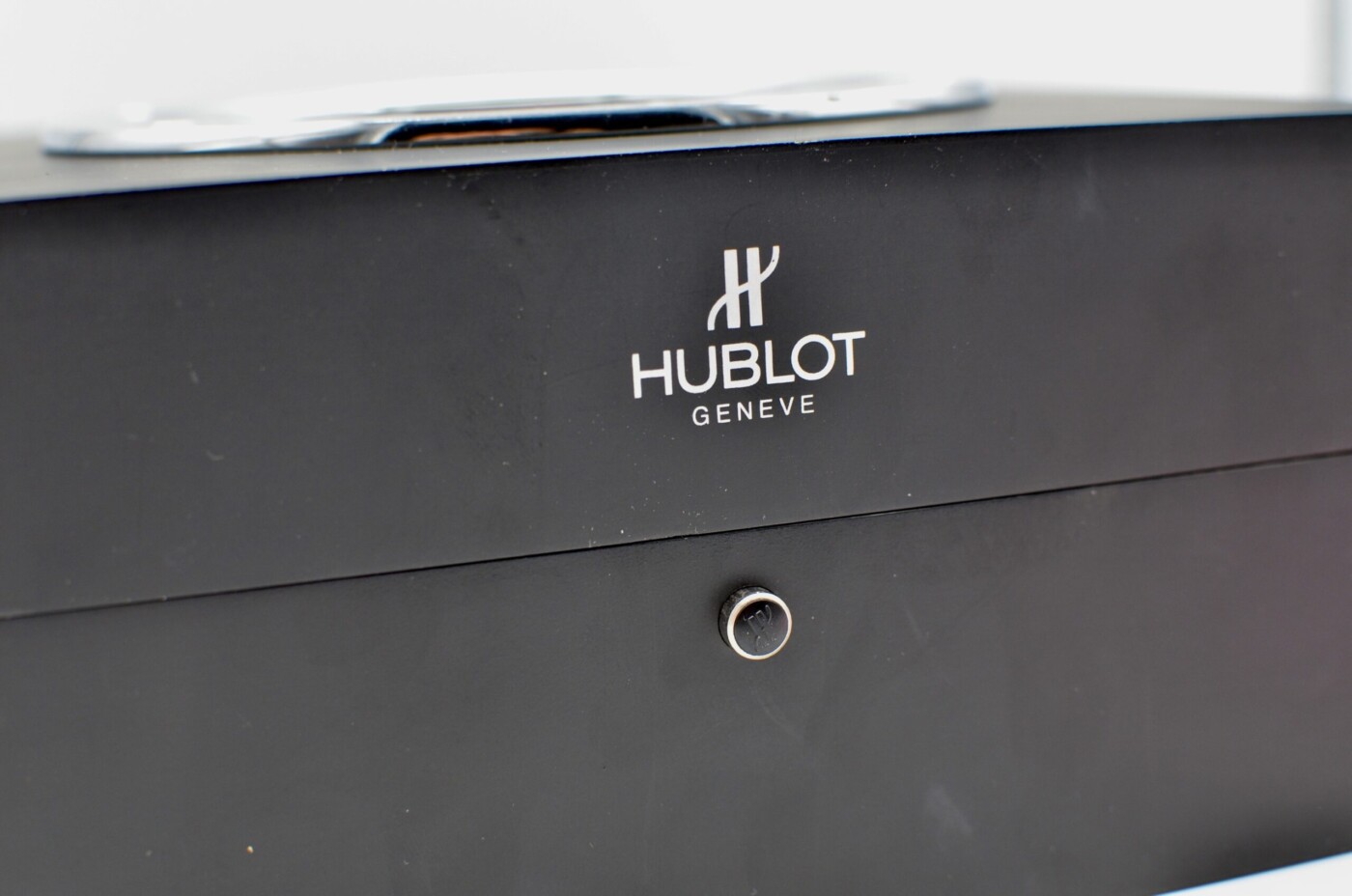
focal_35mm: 52
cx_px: 676
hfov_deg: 37.9
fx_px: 1968
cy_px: 448
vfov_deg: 25.7
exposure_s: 1/80
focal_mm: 35
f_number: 4.5
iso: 400
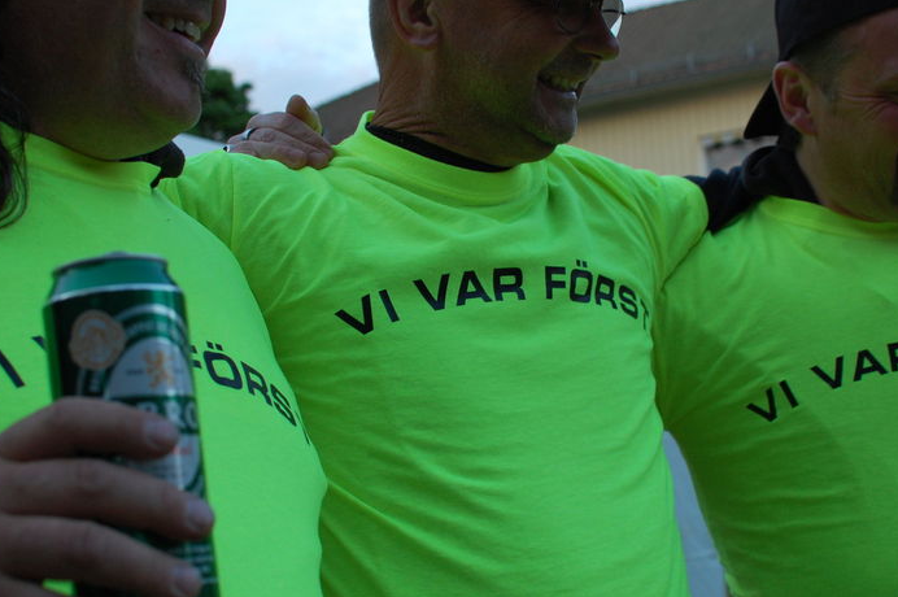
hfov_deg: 33.1
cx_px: 457
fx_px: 1510
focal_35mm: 61
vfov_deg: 22.4
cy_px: 321
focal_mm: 35
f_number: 5
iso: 400
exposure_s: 1/100
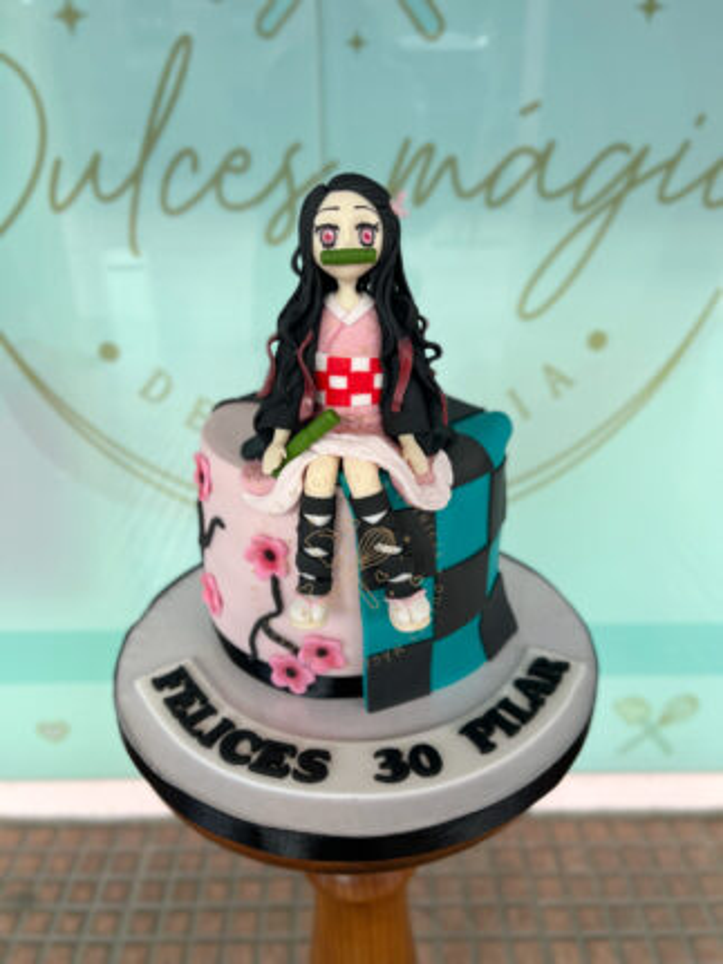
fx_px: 724
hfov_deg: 53.0
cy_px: 482
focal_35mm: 26
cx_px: 362
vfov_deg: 67.3
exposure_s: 1/274
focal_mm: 5.7
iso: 40
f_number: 1.5
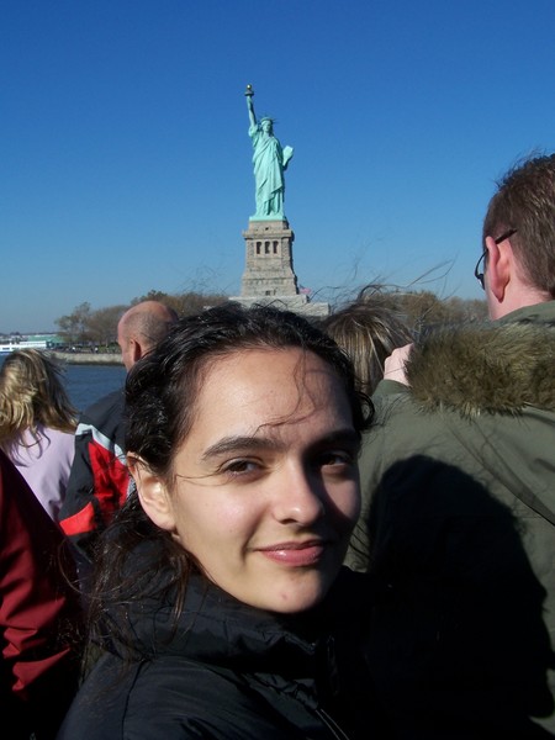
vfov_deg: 49.0
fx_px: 812
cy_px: 370
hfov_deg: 37.7
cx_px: 278
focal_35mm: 38
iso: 80
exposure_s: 1/640
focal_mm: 6.3
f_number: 5.6
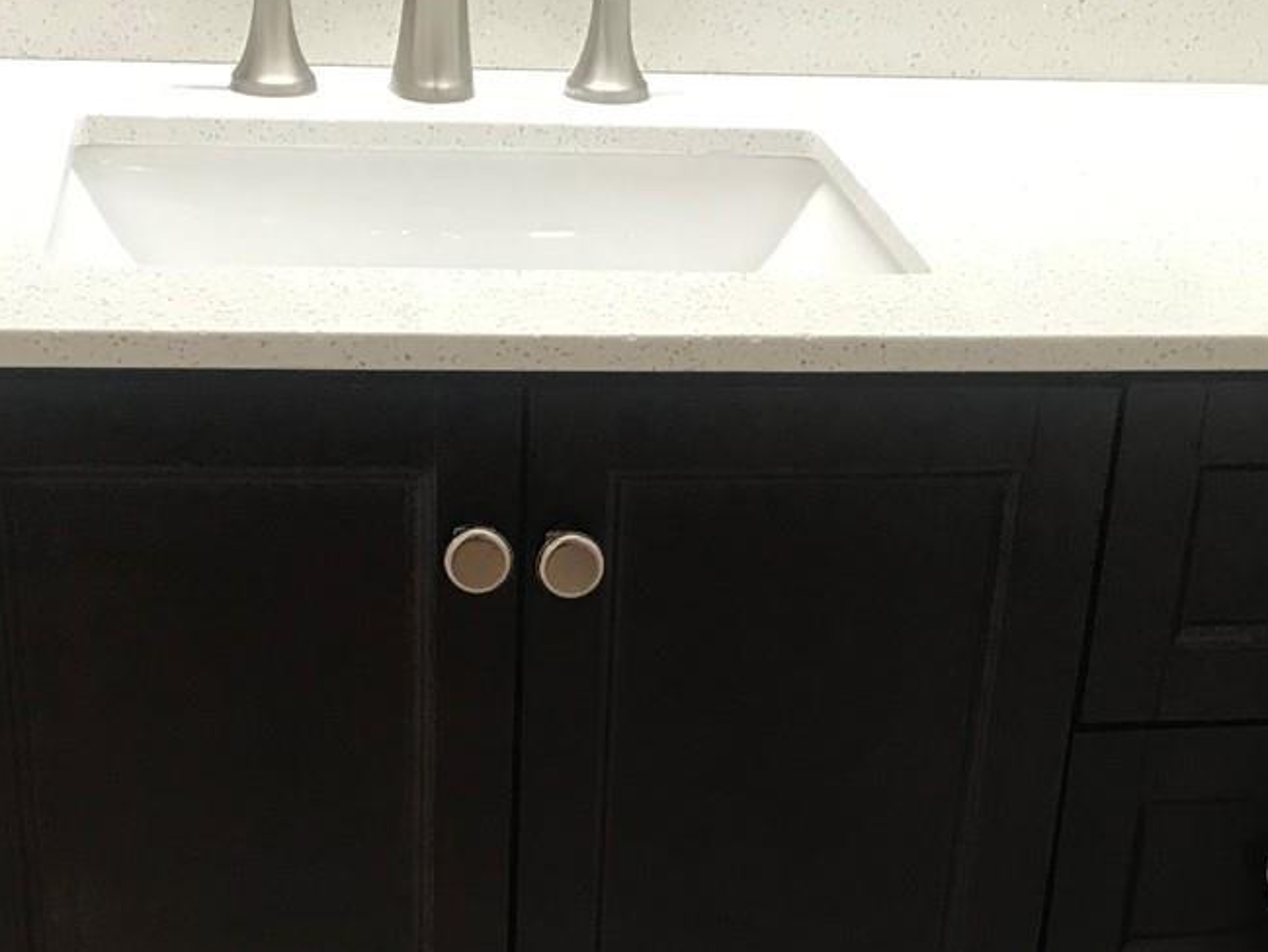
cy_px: 927
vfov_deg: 20.7
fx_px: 2528
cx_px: 668
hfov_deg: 28.2
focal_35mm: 69
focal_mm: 3.99
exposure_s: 1/24
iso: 40
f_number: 1.8
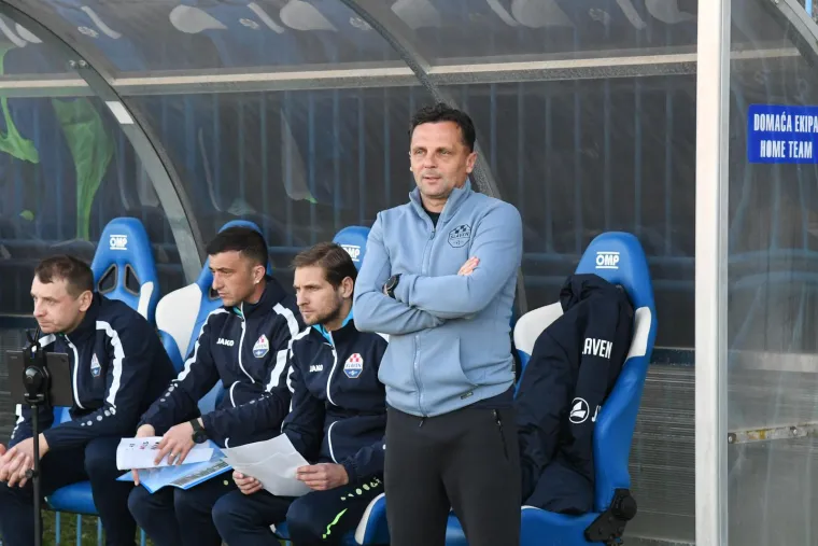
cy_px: 273
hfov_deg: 16.1
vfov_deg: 10.8
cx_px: 409
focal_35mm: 127
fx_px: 2886
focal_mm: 85
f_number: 5.6
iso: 3200
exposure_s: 1/640
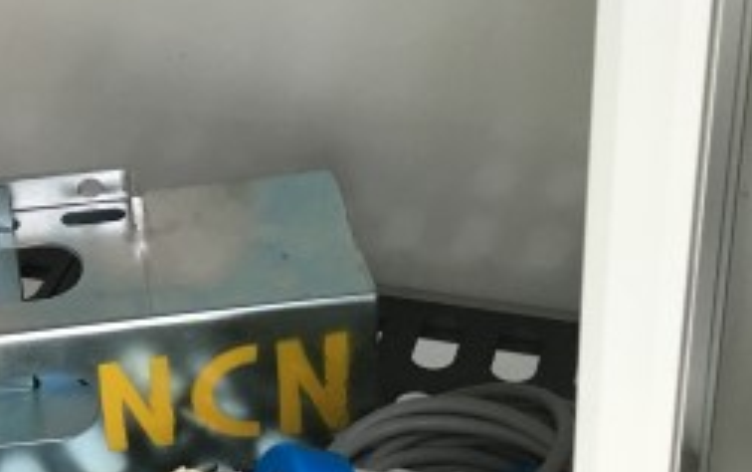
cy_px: 164
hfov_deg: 24.1
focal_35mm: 78
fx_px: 1600
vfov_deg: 16.7
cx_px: -146
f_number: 2.2
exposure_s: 1/33
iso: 125
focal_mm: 4.15
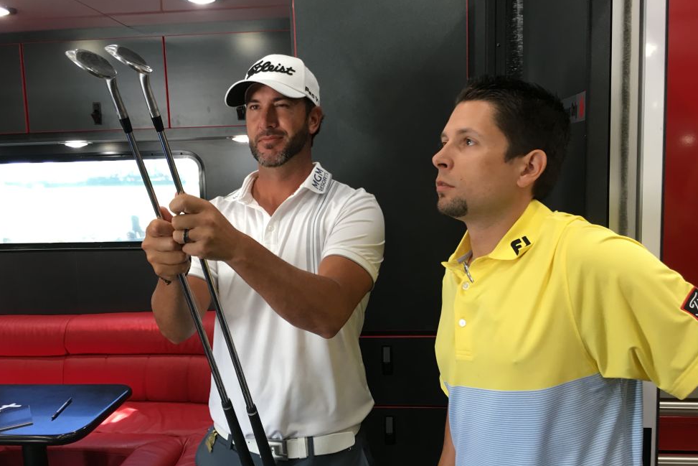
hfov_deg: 60.3
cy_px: 232
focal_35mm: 31
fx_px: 601
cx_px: 343
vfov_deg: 42.3
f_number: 2.2
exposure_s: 1/30
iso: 64
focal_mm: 4.15
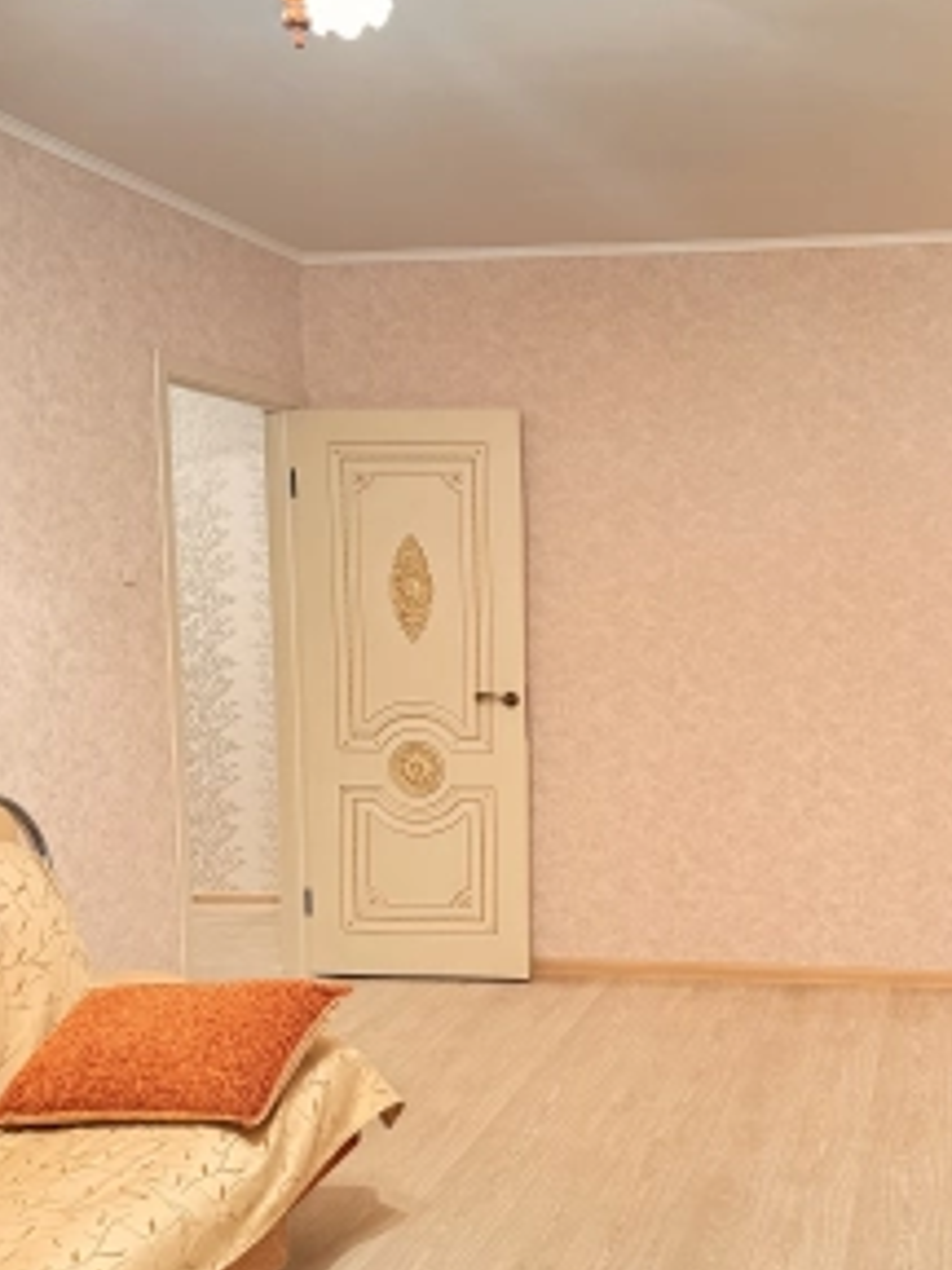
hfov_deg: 35.6
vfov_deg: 47.7
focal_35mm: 39
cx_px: 760
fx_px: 1430
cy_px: 723
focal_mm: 6.76
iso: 800
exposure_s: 1/33
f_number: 1.78
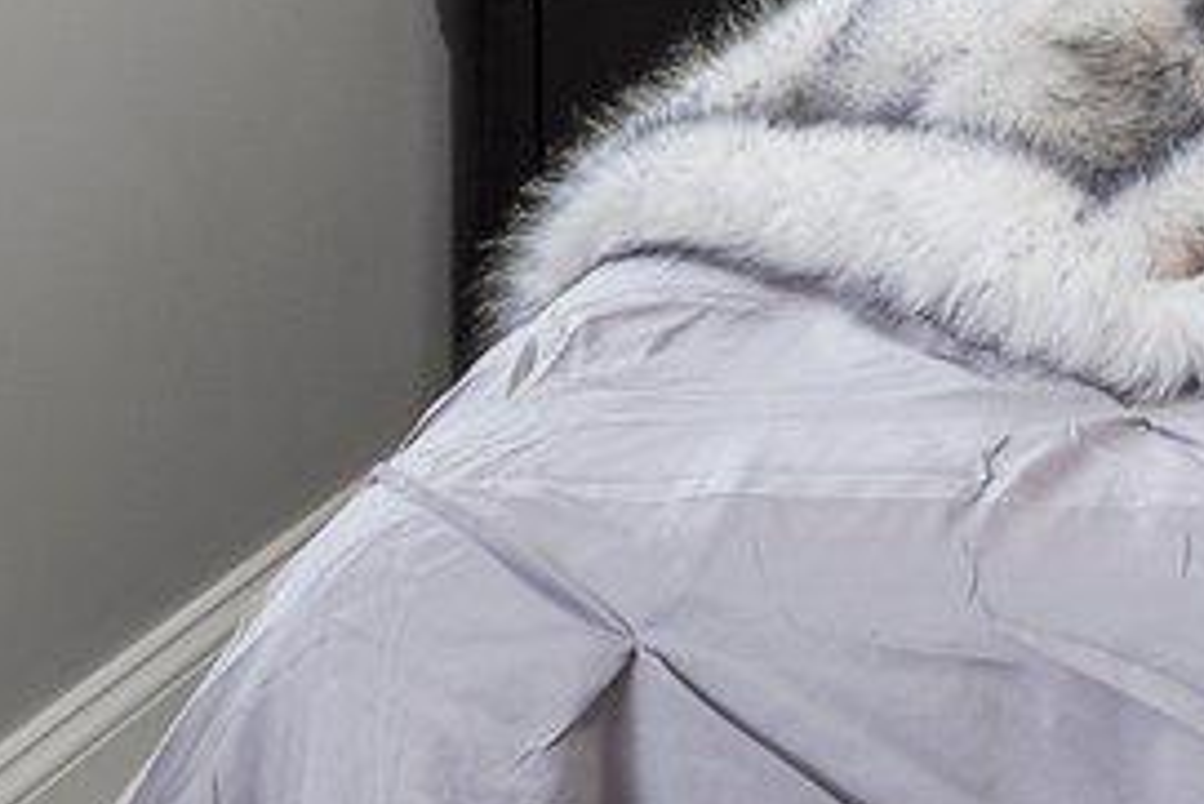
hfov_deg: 14.6
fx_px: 4049
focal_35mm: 121
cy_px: -900
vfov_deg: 10.3
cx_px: 2257
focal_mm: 16
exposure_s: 1/6
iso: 125
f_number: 8
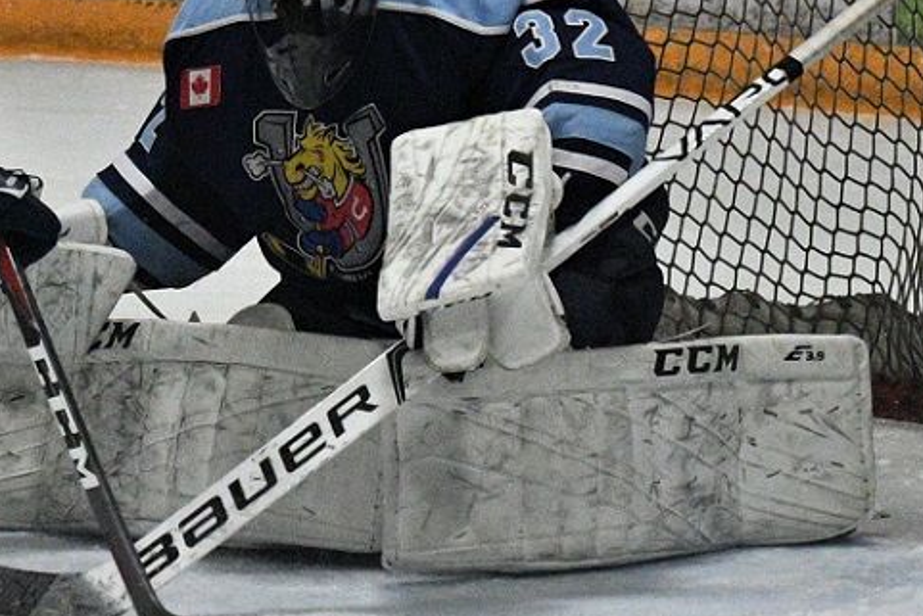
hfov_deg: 9.4
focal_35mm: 217
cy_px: 100
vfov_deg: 6.3
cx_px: -1
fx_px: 5565
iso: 9000
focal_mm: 70
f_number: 5
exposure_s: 1/1000
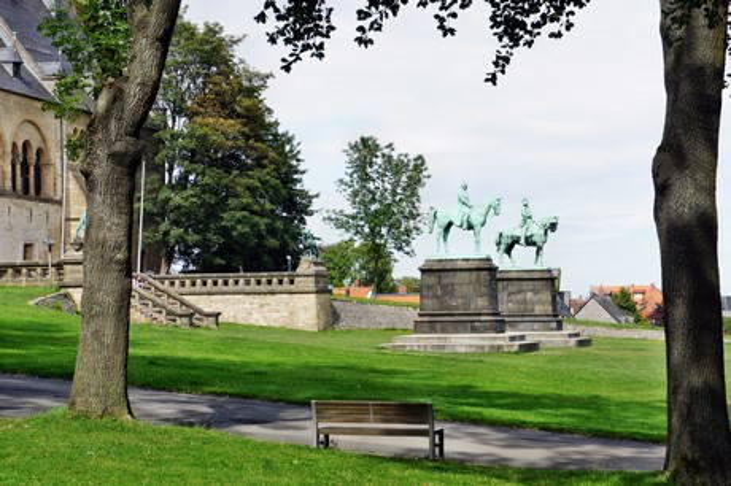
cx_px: 366
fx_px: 1674
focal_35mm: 82
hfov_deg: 24.6
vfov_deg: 16.5
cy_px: 243
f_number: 13
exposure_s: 1/125
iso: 200
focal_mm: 55
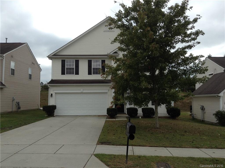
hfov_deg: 55.4
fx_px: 214
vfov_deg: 42.8
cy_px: 84
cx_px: 112
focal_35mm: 33
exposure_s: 1/1054
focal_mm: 3.3
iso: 25
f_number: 2.4
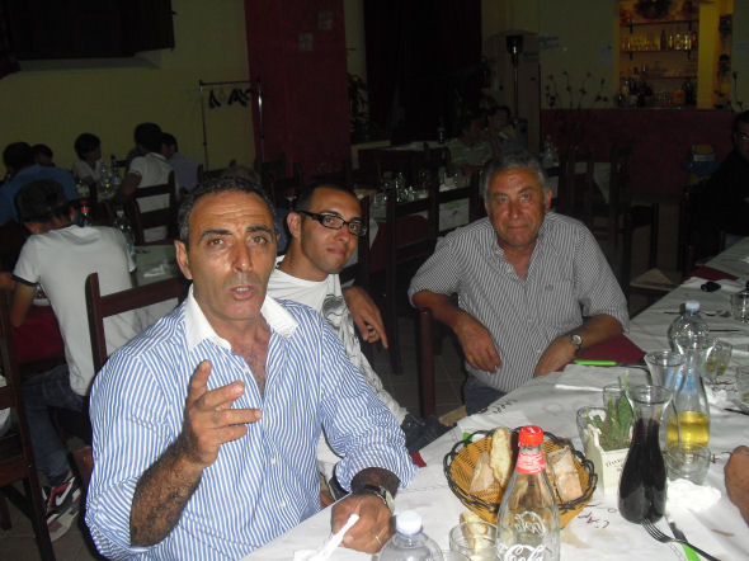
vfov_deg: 39.6
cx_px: 374
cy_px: 280
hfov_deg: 51.4
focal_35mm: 36
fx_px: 779
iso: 200
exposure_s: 1/60
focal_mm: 6.3
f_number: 3.1
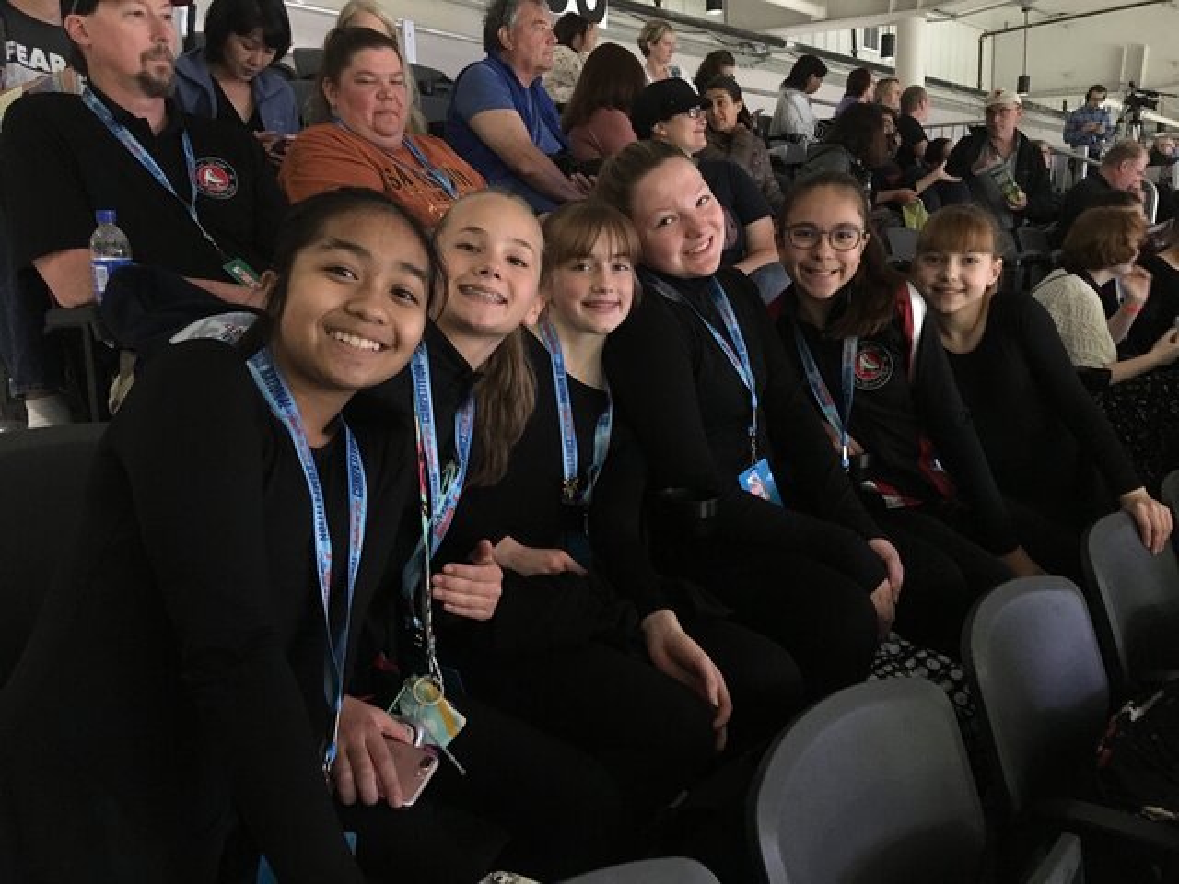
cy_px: 442
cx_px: 590
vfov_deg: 48.2
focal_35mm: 29
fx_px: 988
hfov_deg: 61.7
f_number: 2.2
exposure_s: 1/20
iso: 200
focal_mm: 4.15
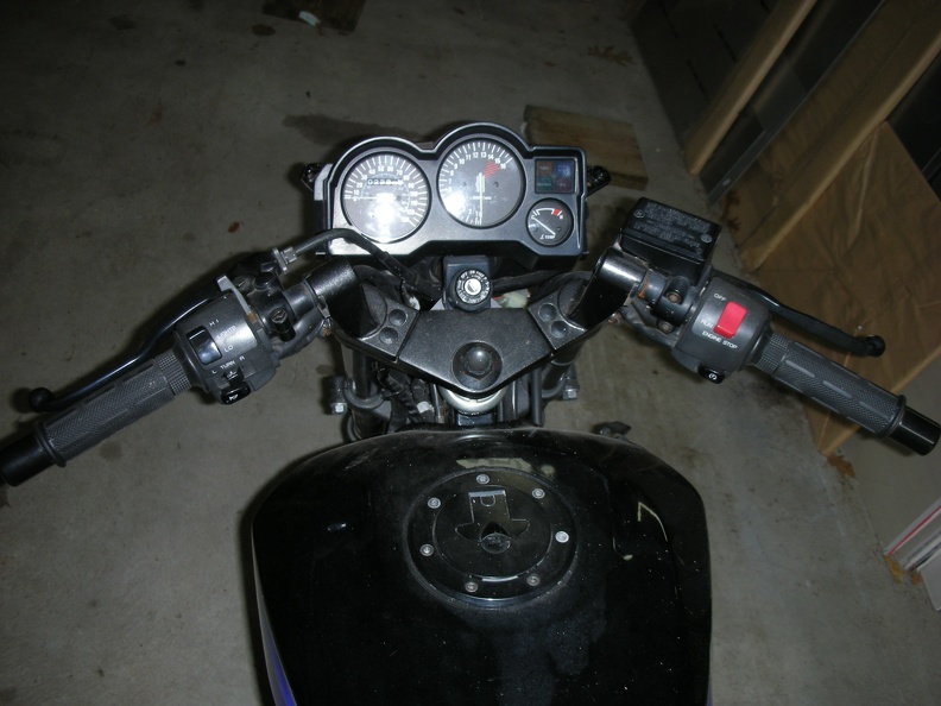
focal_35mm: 35
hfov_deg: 52.6
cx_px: 470
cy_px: 353
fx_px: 951
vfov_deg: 40.7
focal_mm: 5.8
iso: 50
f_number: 2.8
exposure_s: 1/60
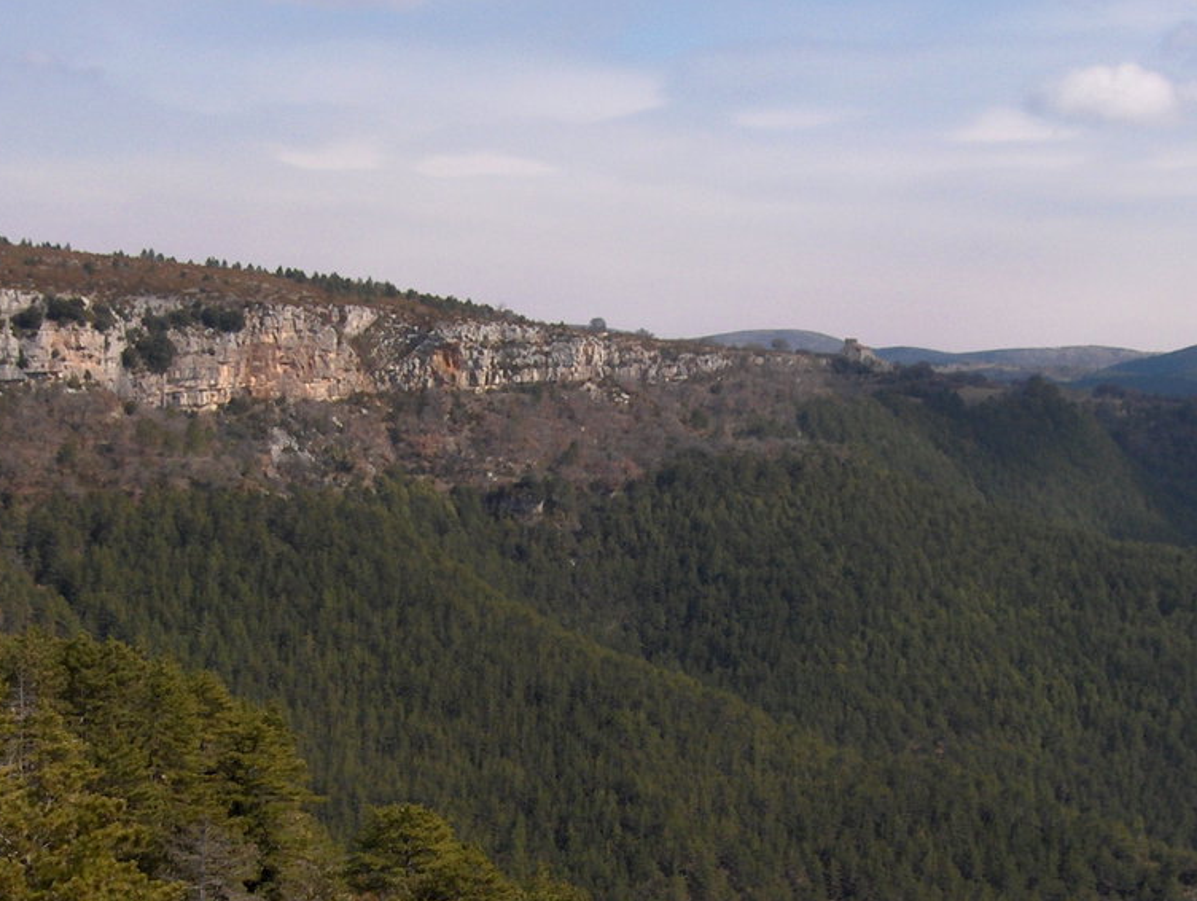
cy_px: 716
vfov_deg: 17.7
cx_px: 689
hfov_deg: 23.5
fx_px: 2874
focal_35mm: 83
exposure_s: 1/526
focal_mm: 8
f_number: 4.8
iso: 100
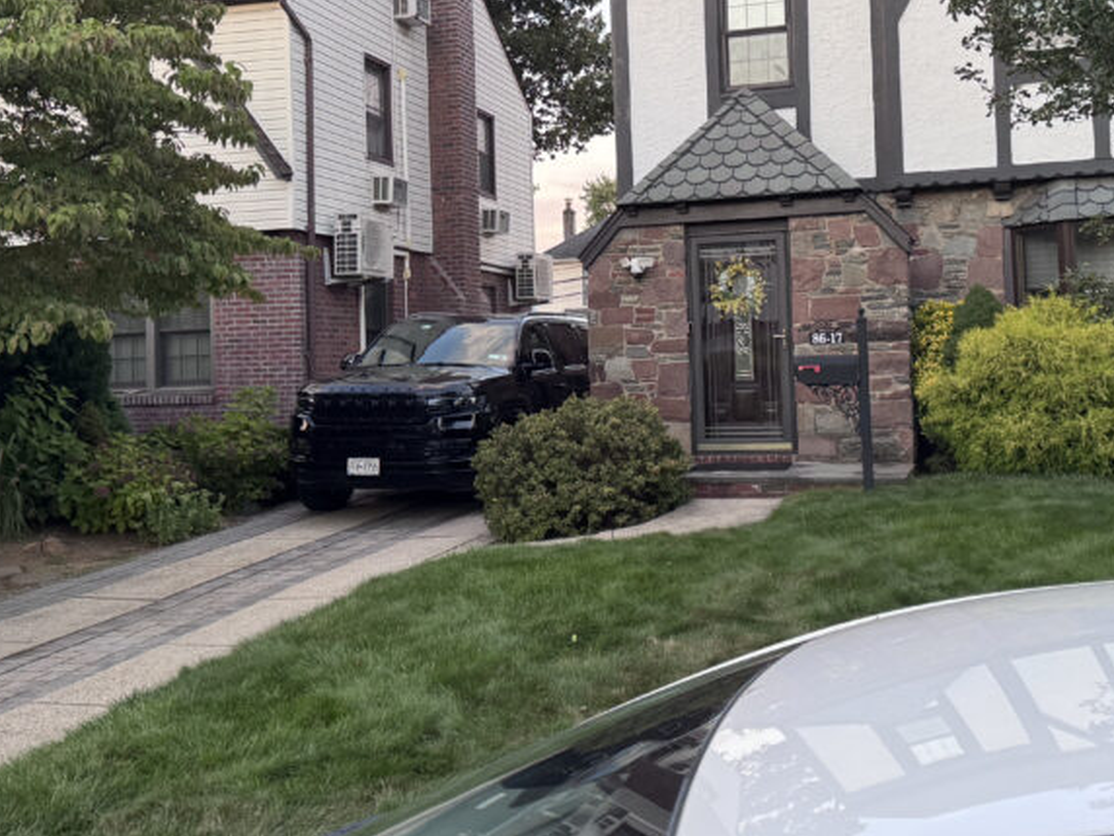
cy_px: 308
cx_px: 612
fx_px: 1384
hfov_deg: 43.8
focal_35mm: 43
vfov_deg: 33.4
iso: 125
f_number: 1.78
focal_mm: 6.76
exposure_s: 1/121
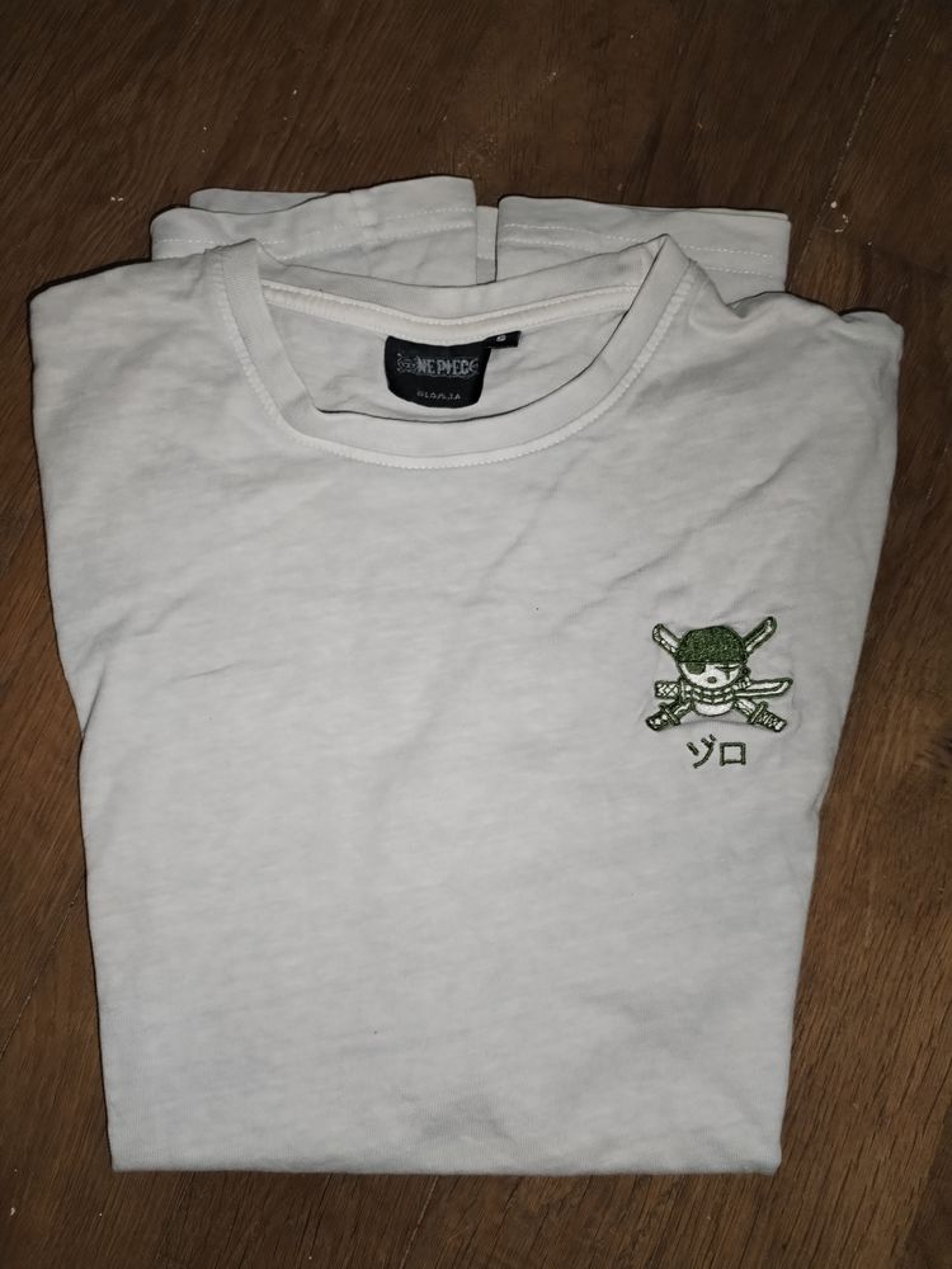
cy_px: 634
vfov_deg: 67.3
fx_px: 953
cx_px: 476
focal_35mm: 26
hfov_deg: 53.1
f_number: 1.8
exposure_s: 1/33.3
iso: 452
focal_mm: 4.75
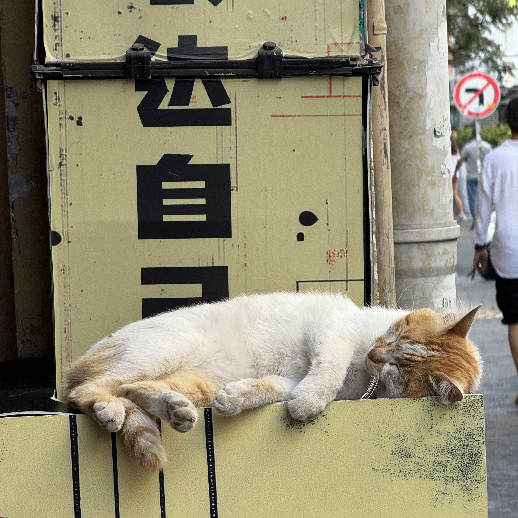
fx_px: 2404
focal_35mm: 142
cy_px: 341
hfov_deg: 12.3
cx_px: 260
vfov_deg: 12.3
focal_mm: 15.66
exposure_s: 1/99
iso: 50
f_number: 2.8
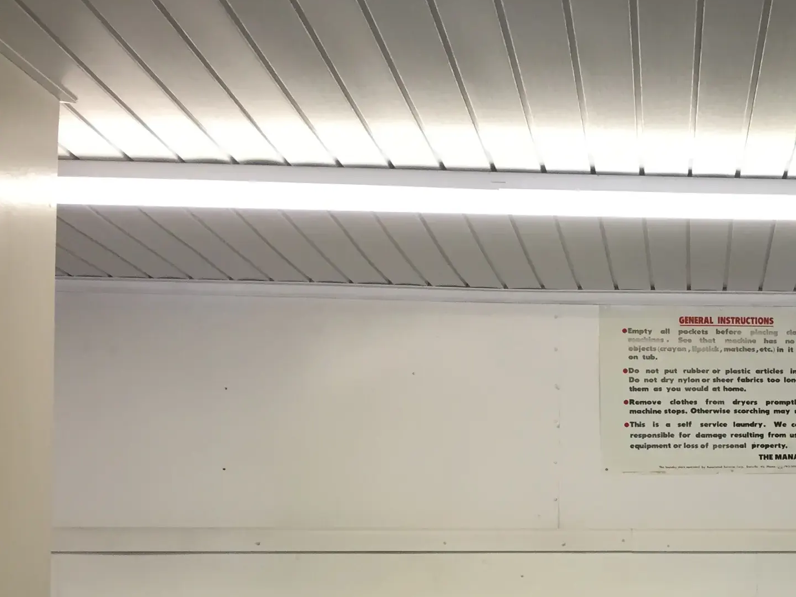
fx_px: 1518
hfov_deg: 26.7
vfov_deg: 21.7
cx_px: 905
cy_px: 550
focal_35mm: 66
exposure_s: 1/40
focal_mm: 4.15
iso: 32
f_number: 2.2
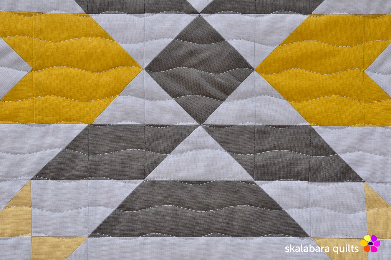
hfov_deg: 23.4
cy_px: 130
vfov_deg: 15.7
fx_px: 944
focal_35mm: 87
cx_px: 196
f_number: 10
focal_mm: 58
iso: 200
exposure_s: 1/400
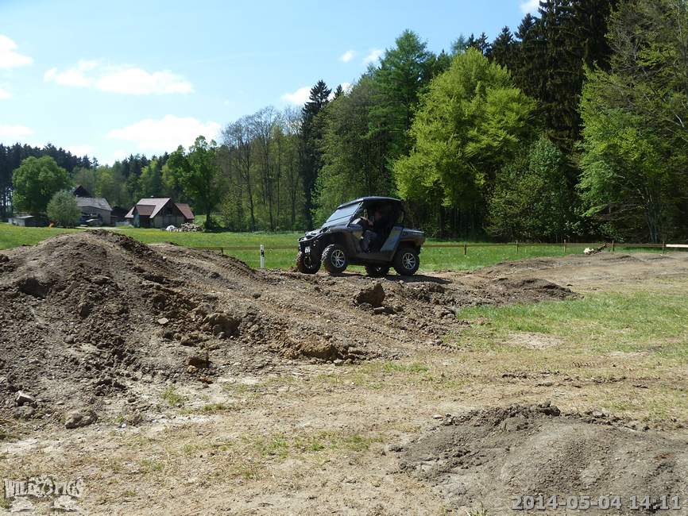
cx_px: 344
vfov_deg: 48.2
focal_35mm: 29
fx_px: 577
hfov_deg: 61.6
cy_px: 258
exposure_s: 1/500
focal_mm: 4.7
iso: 80
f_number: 4
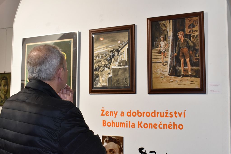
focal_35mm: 38
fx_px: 241
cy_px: 77
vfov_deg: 35.5
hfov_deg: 51.3
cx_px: 116
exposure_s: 1/60
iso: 1400
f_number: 8
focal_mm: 25
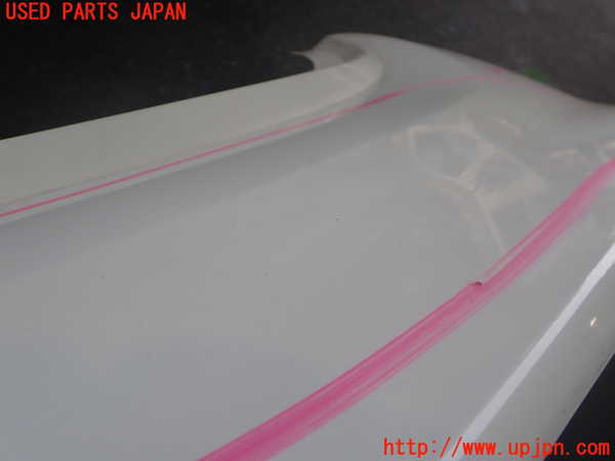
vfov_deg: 46.8
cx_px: 308
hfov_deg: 60.0
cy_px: 230
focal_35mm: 30
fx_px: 533
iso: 100
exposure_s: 1/160
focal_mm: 5.4
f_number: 3.2
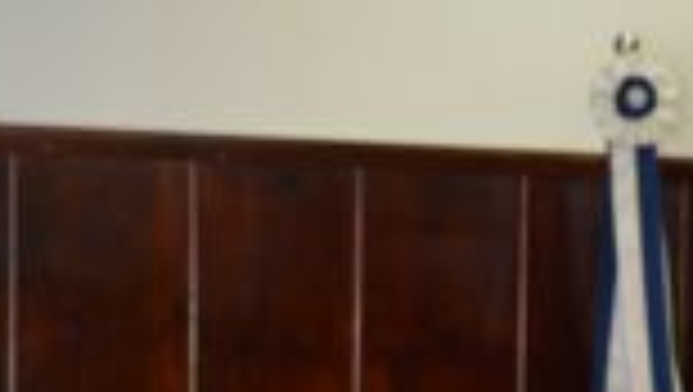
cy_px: 698
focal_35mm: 182
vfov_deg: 6.5
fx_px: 3348
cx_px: 1089
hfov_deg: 11.3
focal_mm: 28
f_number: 4.5
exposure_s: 1/40
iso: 800
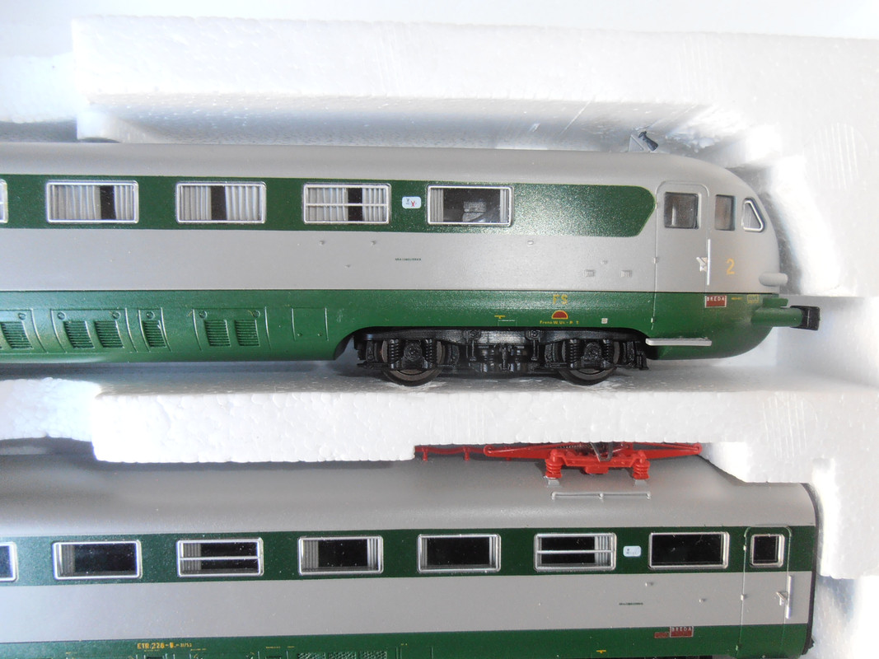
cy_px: 330
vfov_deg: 56.8
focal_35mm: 24
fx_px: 609
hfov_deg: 71.6
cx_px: 440
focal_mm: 4.2
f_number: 3
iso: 125
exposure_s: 1/30
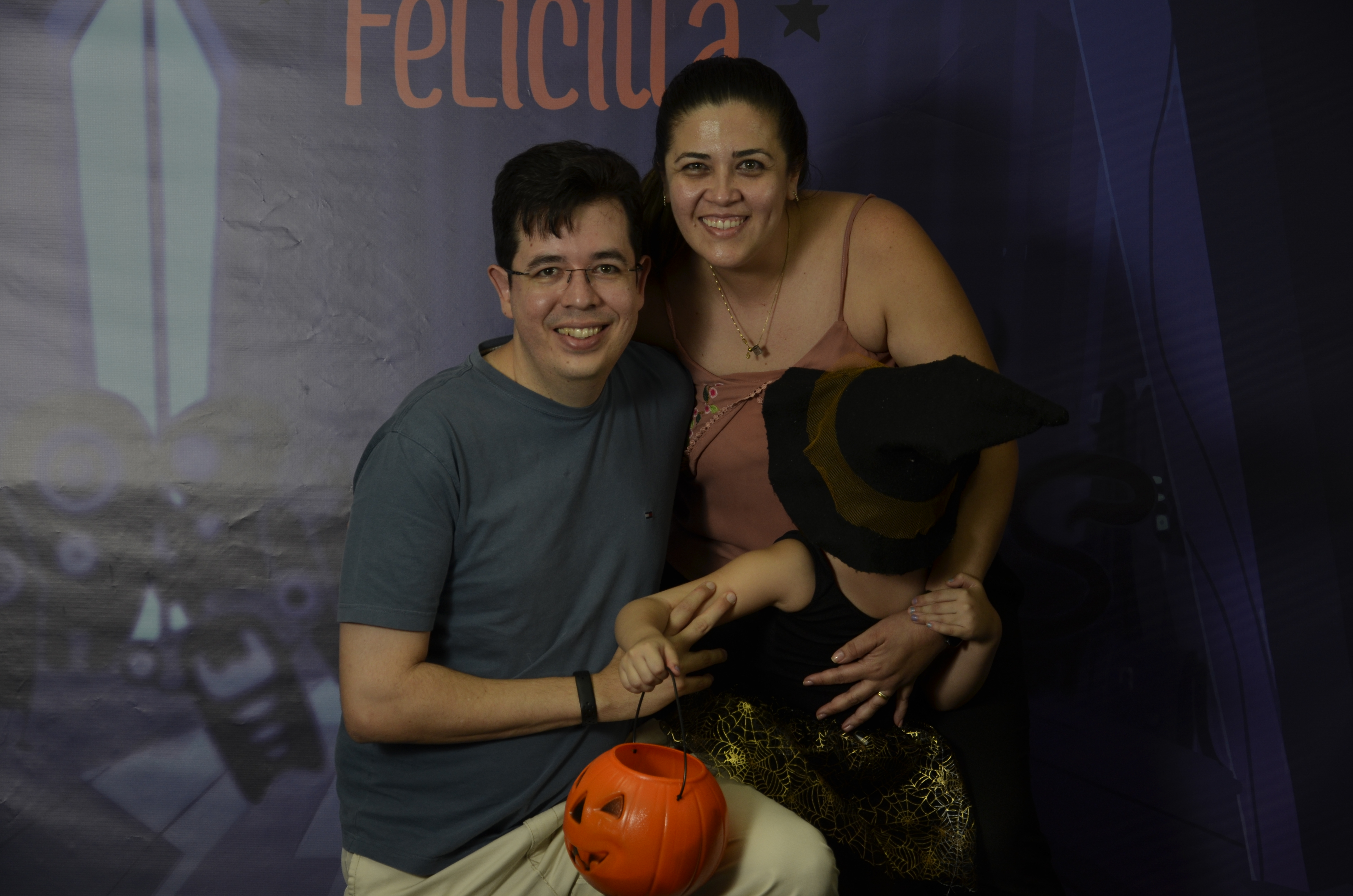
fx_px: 3713
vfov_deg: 13.8
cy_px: 448
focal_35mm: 99
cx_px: 676
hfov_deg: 20.7
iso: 200
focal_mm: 66
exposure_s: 1/80
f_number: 5.3
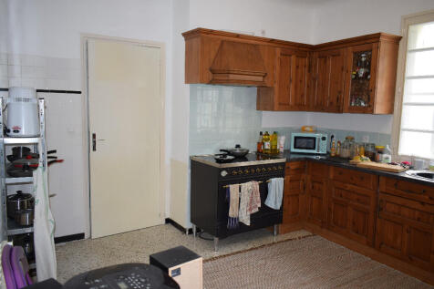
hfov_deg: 67.4
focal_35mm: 27
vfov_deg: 47.9
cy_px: 144
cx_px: 217
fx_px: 325
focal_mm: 18
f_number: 4
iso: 800
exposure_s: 1/60
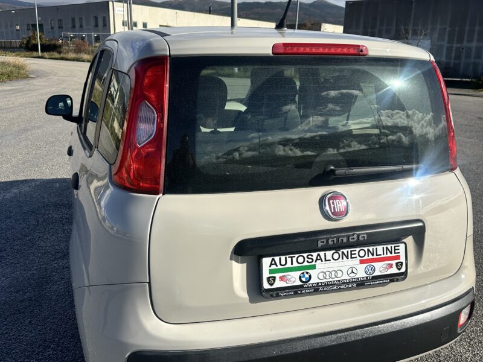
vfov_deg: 56.8
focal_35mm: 24
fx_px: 335
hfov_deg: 71.6
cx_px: 242
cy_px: 181
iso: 80
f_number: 1.78
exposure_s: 1/6211
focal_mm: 6.86
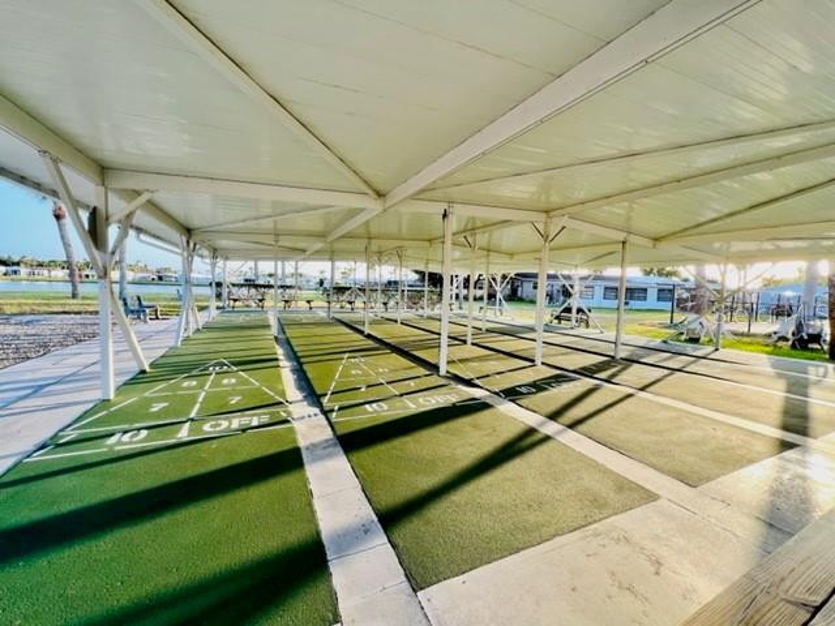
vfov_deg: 89.9
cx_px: 418
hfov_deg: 106.2
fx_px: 314
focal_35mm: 13
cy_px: 313
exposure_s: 1/101
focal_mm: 1.57
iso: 32
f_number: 1.8
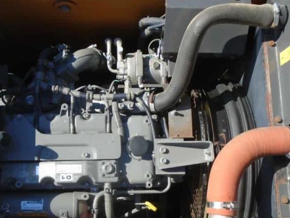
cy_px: 148
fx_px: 377
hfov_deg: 42.0
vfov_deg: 31.9
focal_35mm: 45
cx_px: 136
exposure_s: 1/640
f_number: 3.2
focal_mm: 4.6
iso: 100
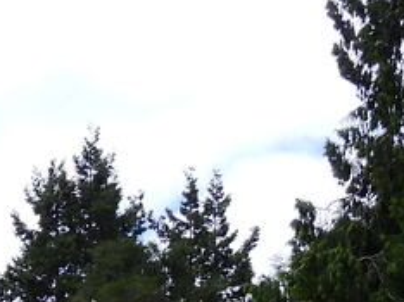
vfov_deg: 5.2
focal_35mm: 274
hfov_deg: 7.1
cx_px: -300
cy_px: 744
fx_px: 3195
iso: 100
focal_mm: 8.9
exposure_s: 1/1250
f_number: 3.5
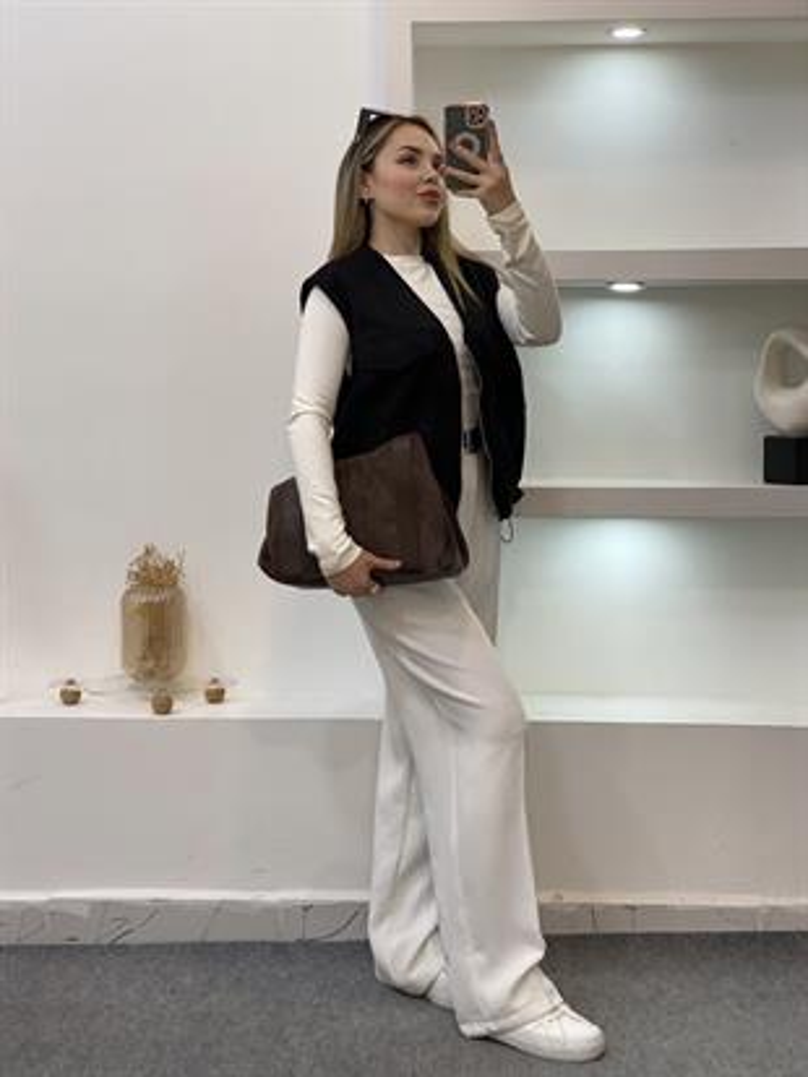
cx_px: 404
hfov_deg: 28.0
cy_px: 538
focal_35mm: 52
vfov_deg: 36.8
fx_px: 1618
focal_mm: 6
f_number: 2
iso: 80
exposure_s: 1/100
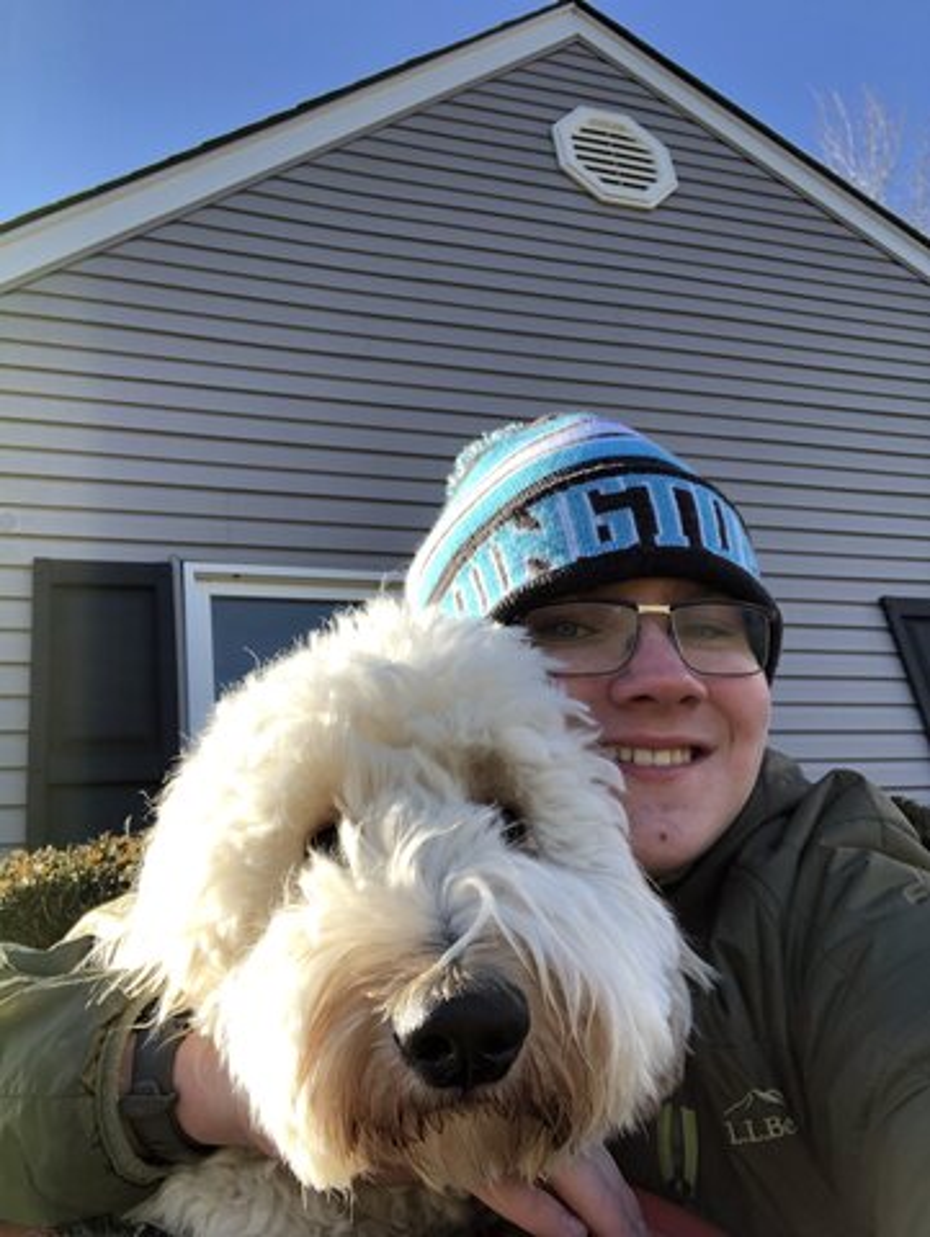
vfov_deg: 56.8
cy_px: 618
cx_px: 465
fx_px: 1144
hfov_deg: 44.2
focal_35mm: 32
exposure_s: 1/144
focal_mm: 2.87
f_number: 2.2
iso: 20
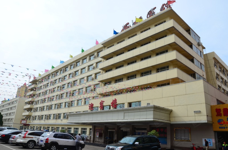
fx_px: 171
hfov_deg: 67.5
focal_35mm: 27
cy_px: 75
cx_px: 114
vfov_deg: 47.7
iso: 110
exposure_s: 1/125
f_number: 11
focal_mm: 18
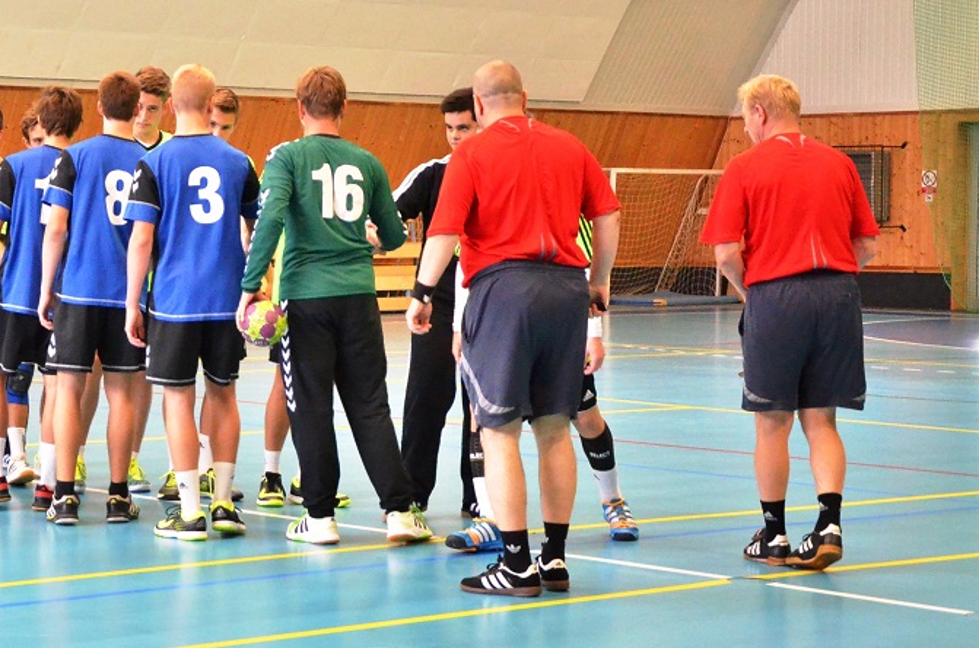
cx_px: 158
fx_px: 2767
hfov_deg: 19.8
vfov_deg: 13.3
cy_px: 270
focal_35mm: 102
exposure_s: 1/250
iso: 4500
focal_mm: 38
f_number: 4.5
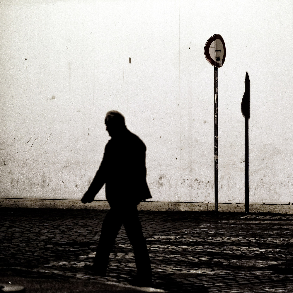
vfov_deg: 16.1
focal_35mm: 108
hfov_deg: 16.0
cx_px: 220
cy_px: 146
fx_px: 1034
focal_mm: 56
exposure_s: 1/125
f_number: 1.4
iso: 1600
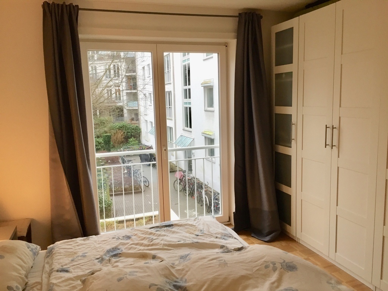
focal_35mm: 29
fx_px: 325
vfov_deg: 48.2
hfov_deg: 61.7
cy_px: 146
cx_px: 194
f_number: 2.2
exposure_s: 1/33
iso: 40
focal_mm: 4.15
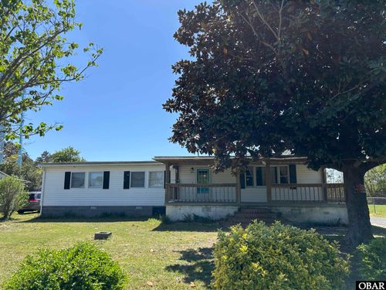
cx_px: 193
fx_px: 290
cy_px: 145
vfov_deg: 53.1
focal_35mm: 26
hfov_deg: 67.3
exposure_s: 1/3968
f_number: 1.5
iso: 50
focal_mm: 5.7
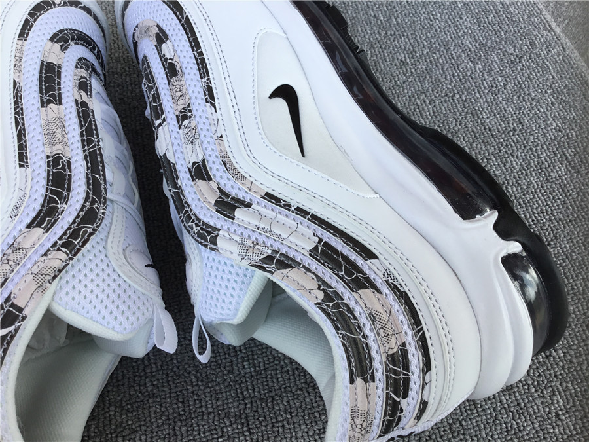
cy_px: 221
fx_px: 527
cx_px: 294
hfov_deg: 58.4
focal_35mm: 31
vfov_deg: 45.4
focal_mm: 3.3
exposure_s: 1/267
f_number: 2.4
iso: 25
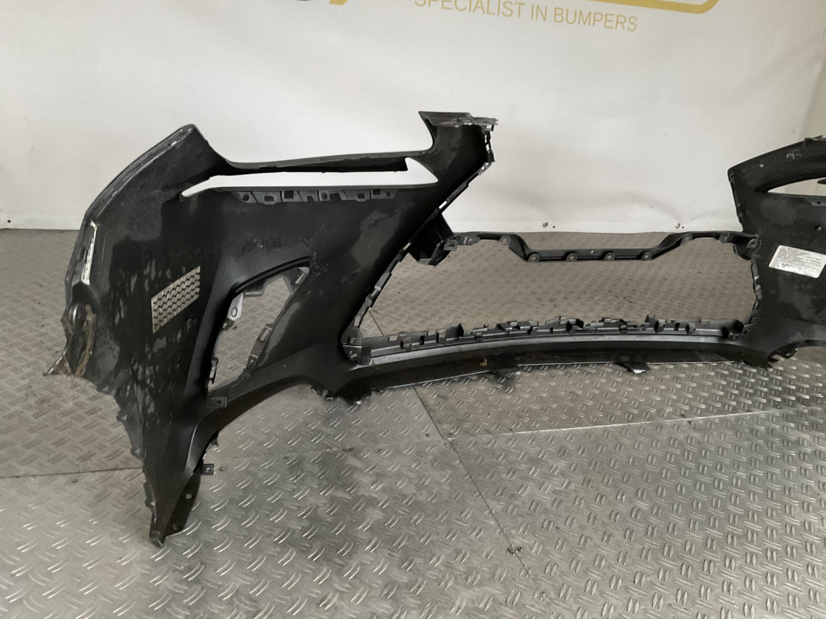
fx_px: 692
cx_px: 413
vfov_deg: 48.2
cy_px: 310
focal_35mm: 29
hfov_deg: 61.7
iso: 400
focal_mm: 3
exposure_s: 1/25
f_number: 1.8
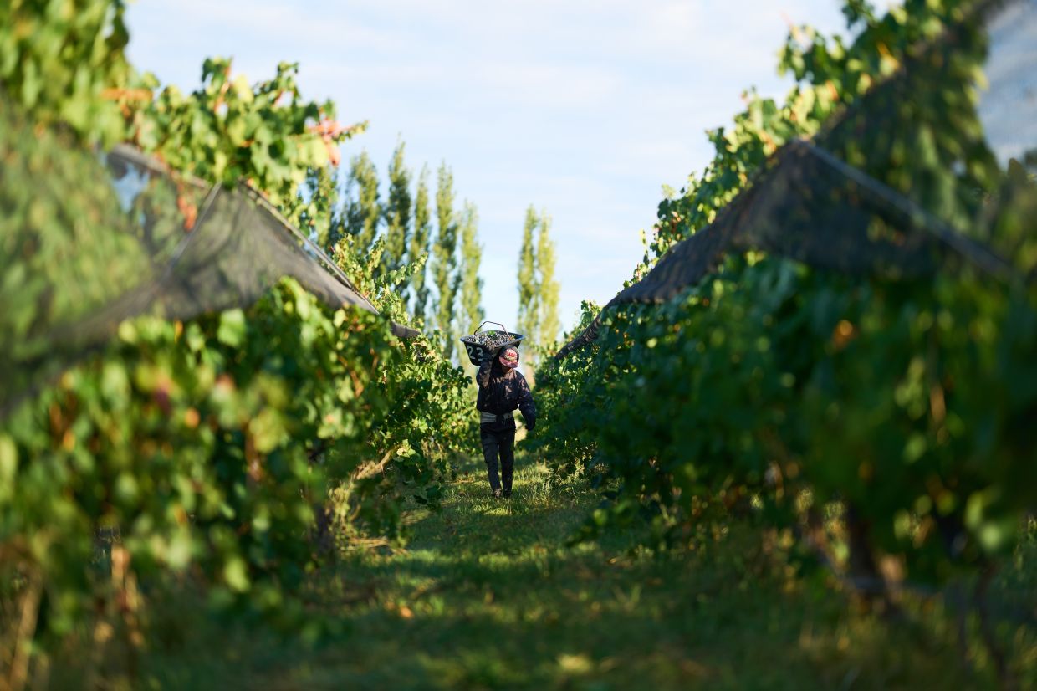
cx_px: 518
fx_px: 2448
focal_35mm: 85
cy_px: 346
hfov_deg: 23.9
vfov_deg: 16.1
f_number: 1.4
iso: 100
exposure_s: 1/2500
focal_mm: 85
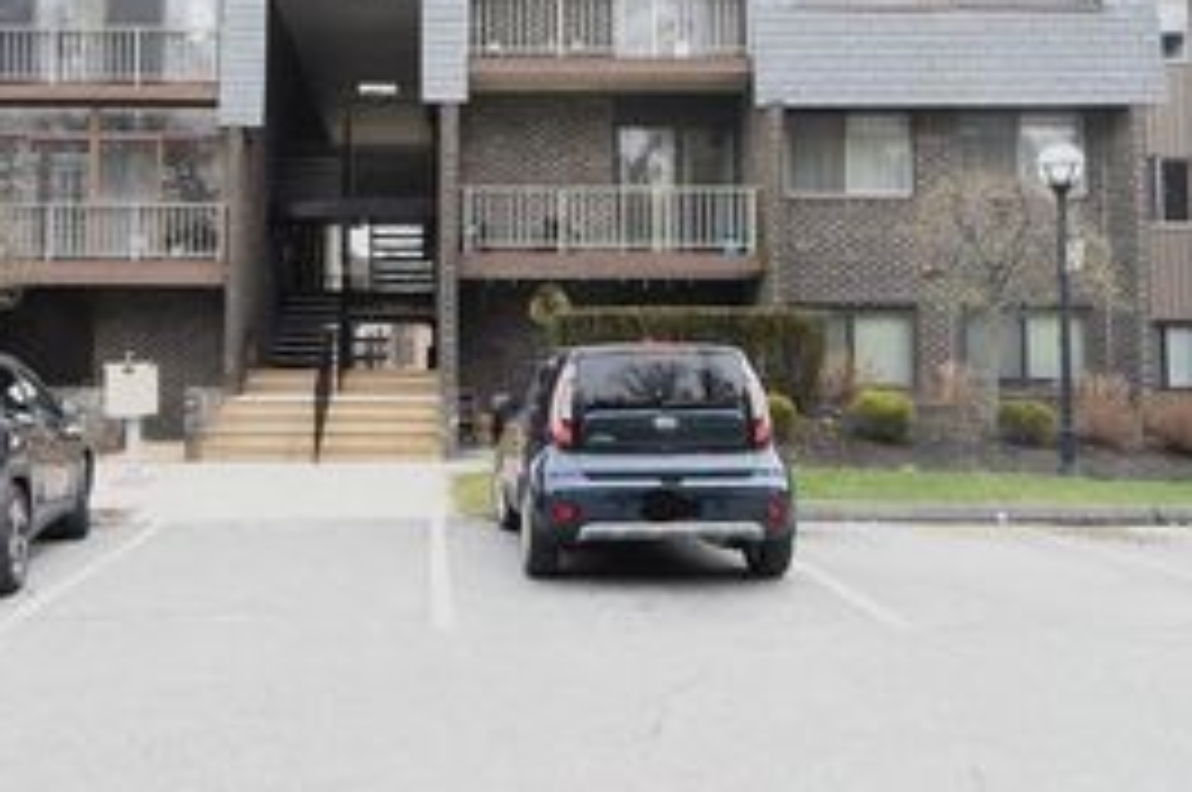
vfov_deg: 38.5
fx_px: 1124
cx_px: 454
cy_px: 290
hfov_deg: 55.3
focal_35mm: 34
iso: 100
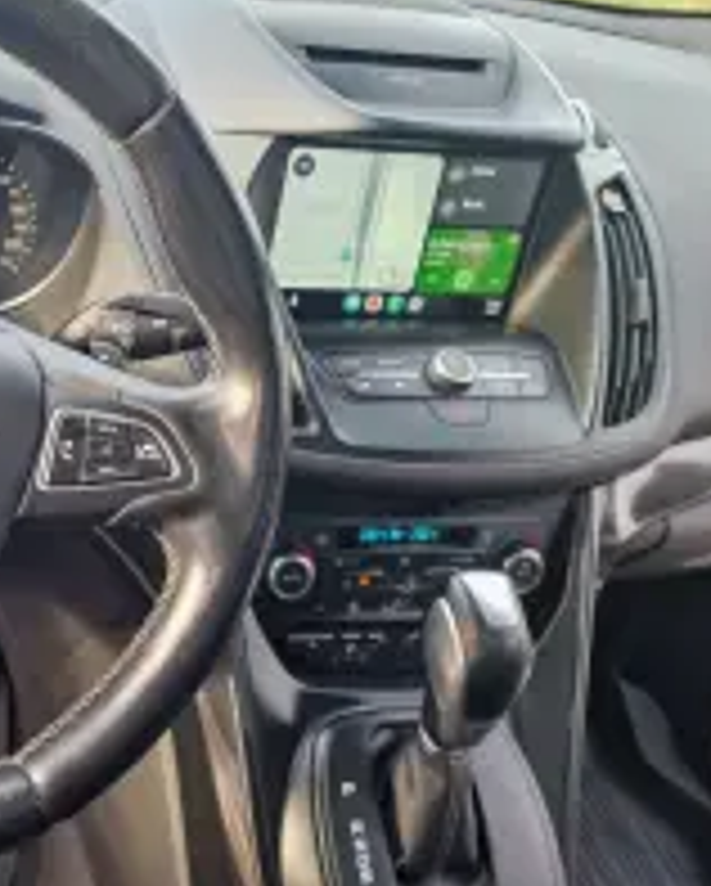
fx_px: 1077
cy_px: 472
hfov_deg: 33.7
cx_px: 18
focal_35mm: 41
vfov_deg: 44.7
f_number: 1.8
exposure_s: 1/180
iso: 80
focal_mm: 6.4
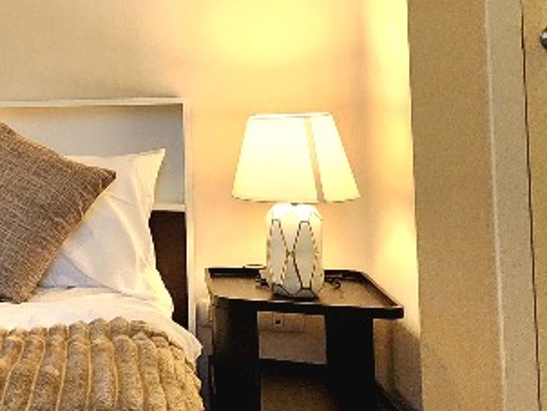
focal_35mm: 43
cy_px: 105
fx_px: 680
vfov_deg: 33.0
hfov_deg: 35.4
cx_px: -96
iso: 320
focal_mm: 2.2
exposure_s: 1/50
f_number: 2.2
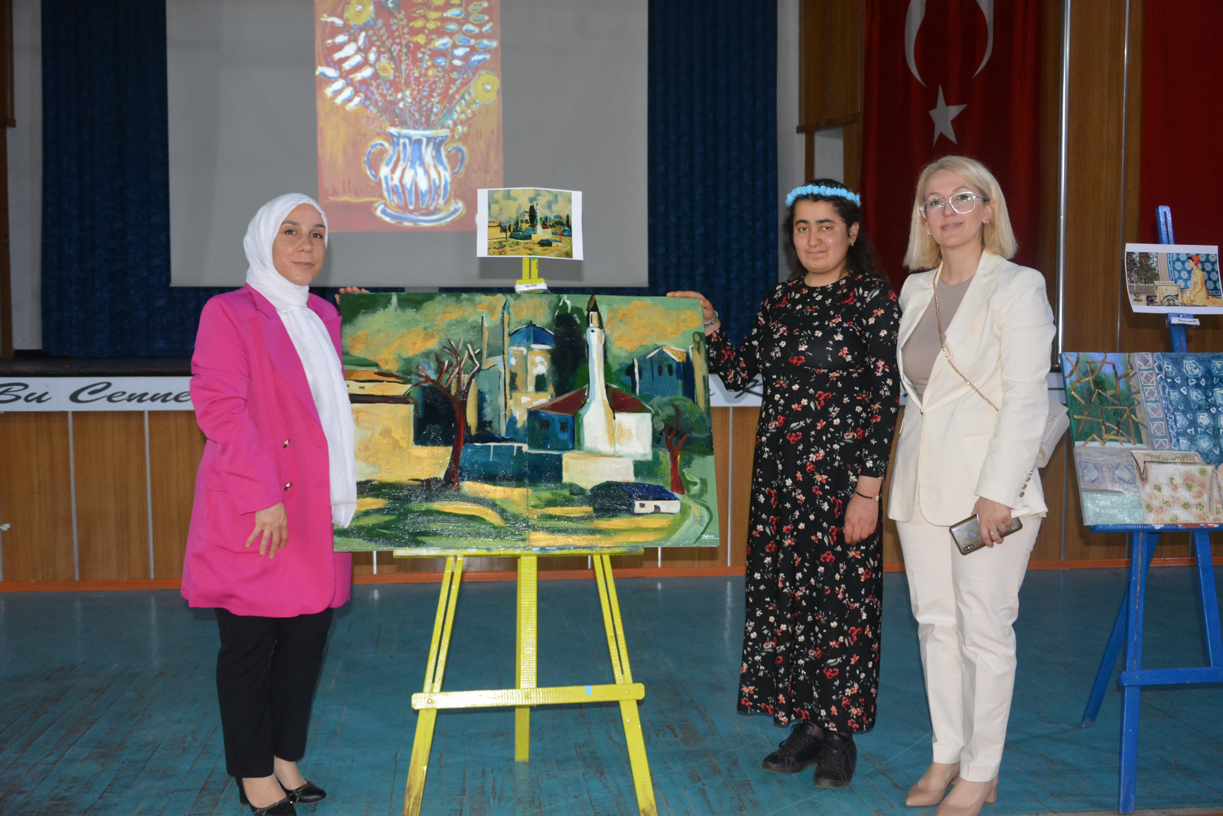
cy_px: 408
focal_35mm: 36
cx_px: 612
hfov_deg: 53.1
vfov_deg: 36.9
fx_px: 1223
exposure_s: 1/60
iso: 1800
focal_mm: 24
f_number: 3.8
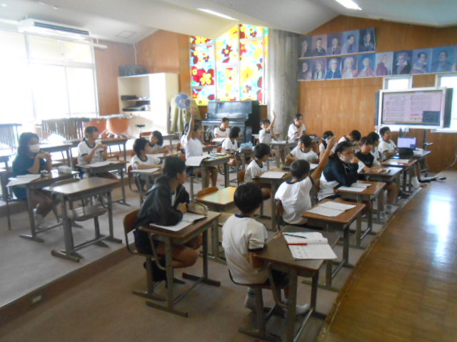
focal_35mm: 26
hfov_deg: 67.3
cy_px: 171
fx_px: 343
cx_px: 228
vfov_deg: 53.1
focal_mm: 4.6
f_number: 3.5
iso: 800
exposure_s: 1/100
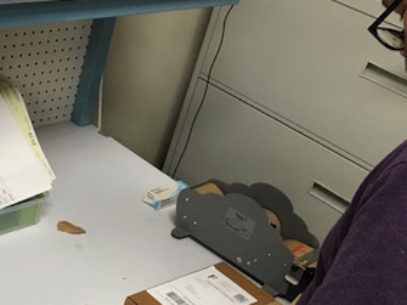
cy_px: 263
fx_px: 741
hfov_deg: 29.4
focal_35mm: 63
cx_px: 37
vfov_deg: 22.8
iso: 32
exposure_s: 1/30
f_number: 1.8
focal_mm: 3.99
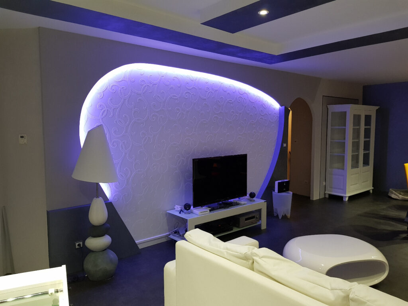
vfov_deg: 53.1
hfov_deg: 67.3
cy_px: 153
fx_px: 306
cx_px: 204
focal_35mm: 26
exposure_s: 1/33
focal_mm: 4.2
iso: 250
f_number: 1.7
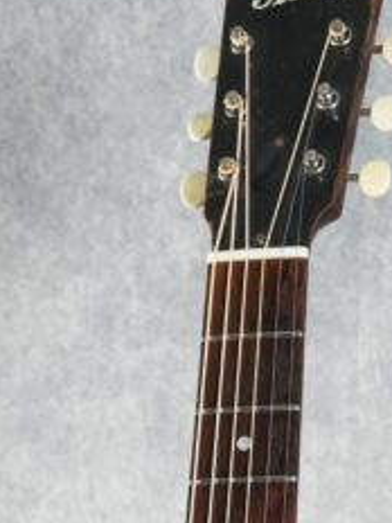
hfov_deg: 7.0
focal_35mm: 212
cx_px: 152
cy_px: 1084
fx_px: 3201
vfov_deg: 8.8
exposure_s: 1/1.6
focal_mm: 50
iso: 400
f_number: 6.3
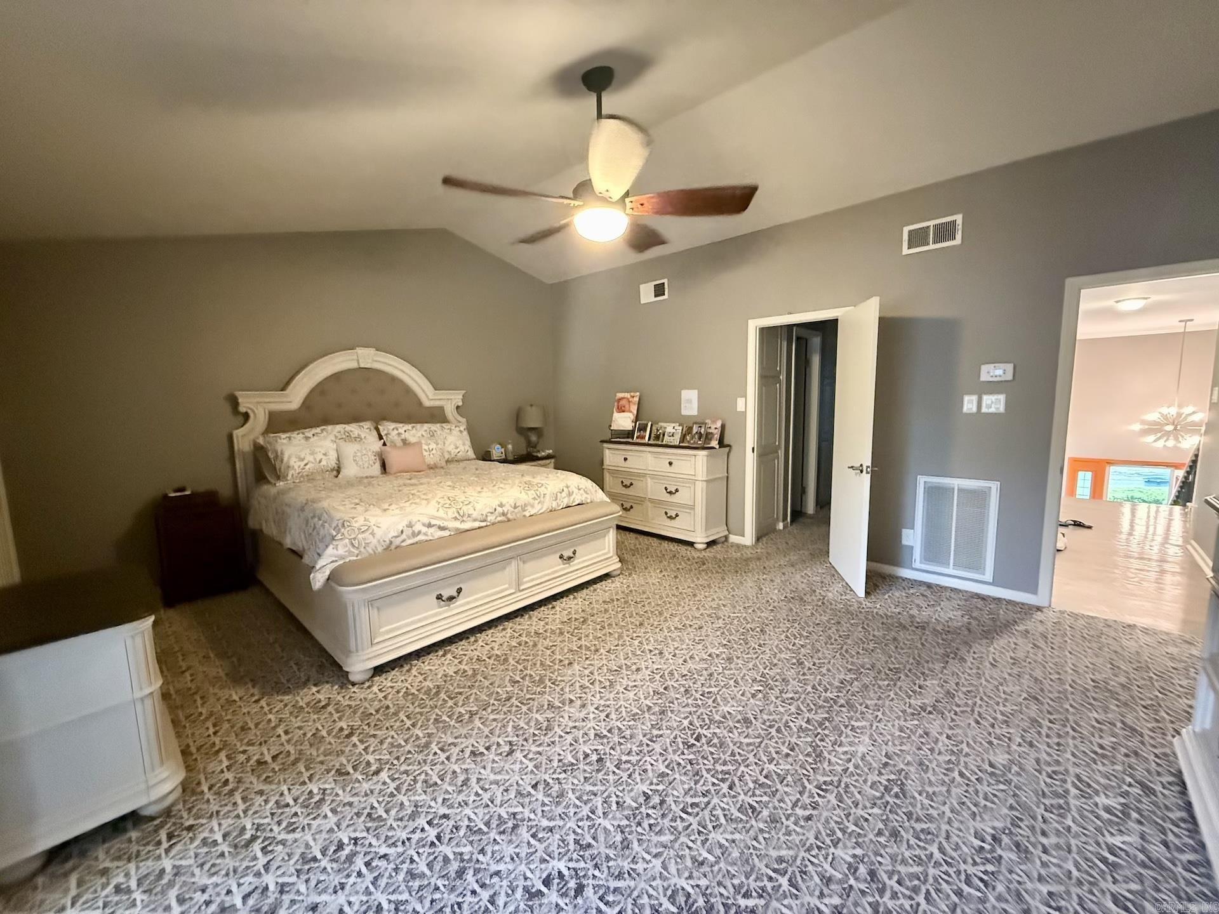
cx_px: 610
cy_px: 457
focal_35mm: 14
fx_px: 493
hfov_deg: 102.1
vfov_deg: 85.7
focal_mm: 2.22
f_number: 2.2
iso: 1250
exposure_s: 1/60
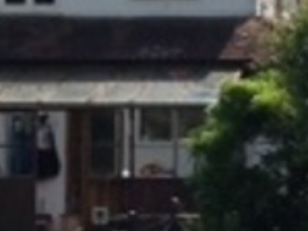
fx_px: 2021
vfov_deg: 6.5
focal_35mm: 227
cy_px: 188
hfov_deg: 8.7
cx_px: 217
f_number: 2.4
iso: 50
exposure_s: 1/786
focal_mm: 4.12
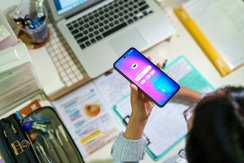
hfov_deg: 39.6
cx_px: 122
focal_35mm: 50
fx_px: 339
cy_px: 82
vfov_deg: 27.0
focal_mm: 50
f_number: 2
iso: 400
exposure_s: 1/125
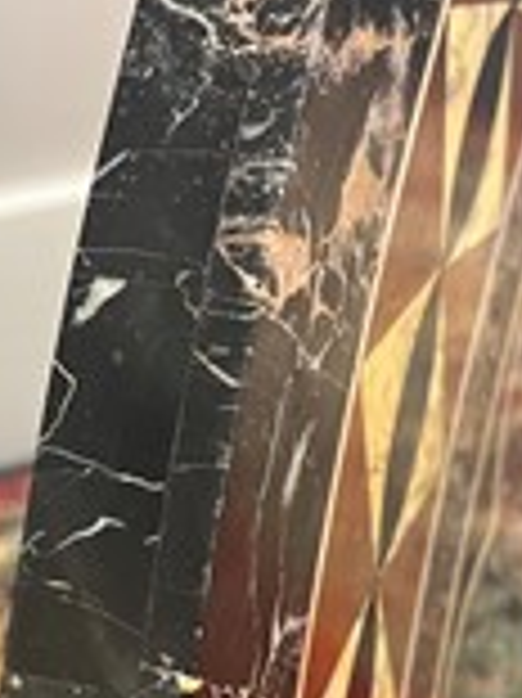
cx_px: 310
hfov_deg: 21.9
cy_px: 644
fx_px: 1349
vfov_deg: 27.8
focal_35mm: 67
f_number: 1.6
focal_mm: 5.1
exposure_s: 1/33
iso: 640
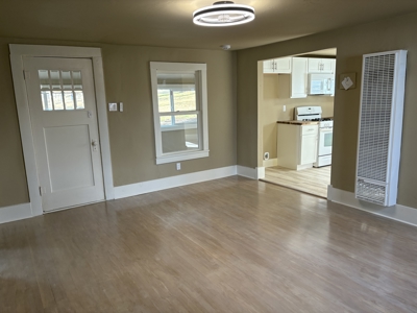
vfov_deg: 53.1
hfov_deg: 67.3
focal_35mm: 26
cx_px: 208
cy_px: 156
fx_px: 313
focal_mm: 5.96
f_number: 1.6
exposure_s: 1/93
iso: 125
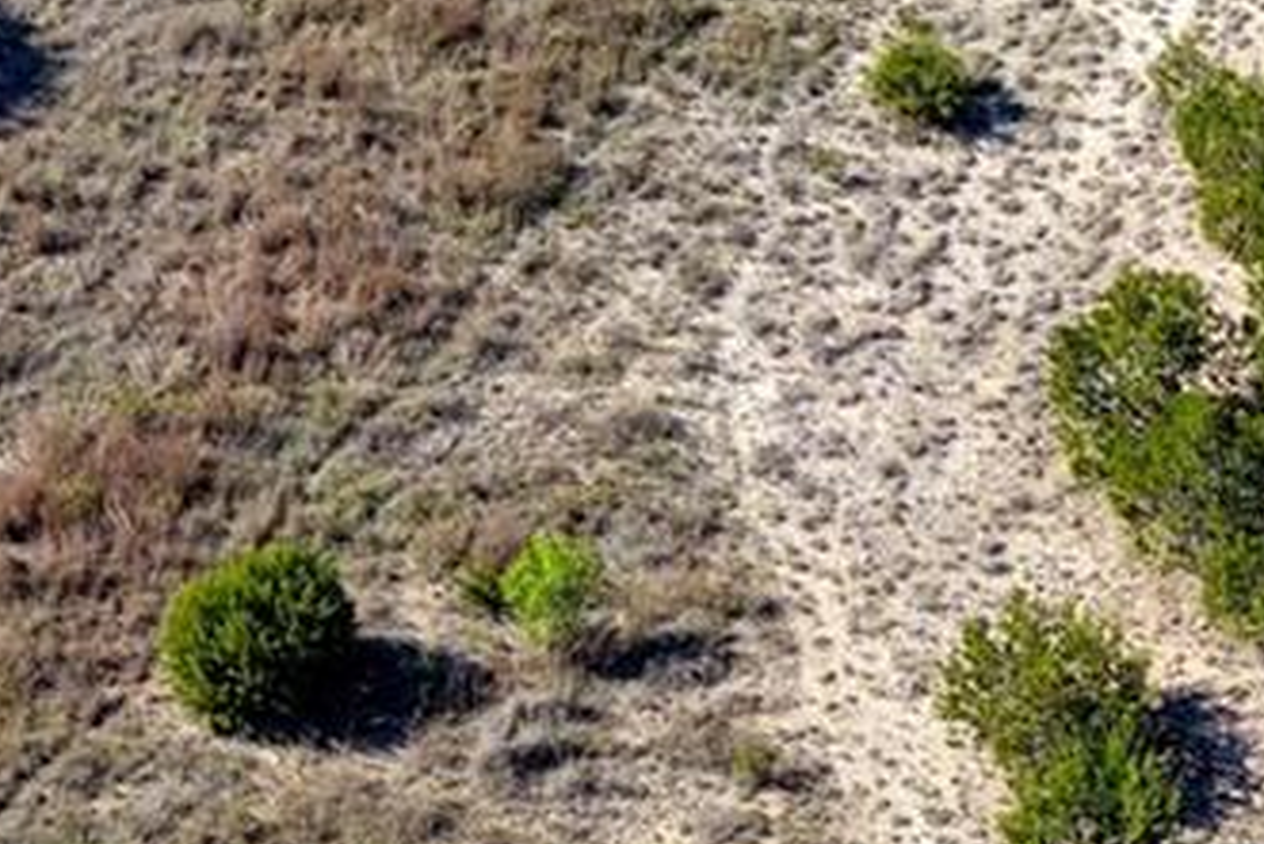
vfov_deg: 7.9
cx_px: 733
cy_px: 208
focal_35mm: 173
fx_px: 6077
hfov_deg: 11.9
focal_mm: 14.45
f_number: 2.8
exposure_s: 1/2000
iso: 250
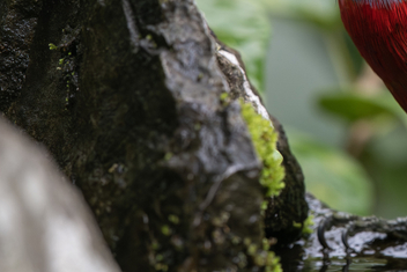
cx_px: 447
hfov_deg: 1.4
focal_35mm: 1425
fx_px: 16116
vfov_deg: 1.0
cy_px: 27
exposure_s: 1/500
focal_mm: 440
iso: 2000
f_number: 6.3
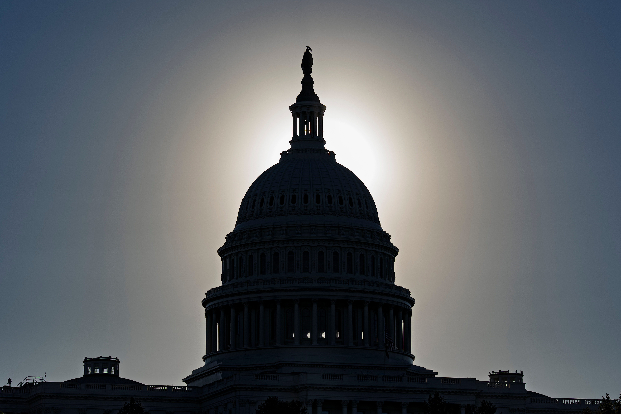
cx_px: 310
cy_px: 207
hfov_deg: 15.2
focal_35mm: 135
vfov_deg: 10.2
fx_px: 2329
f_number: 8
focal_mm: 135
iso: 125
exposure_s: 1/2000
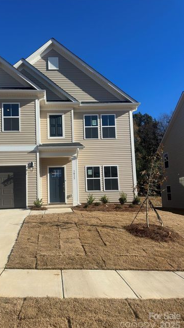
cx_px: 63
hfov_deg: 42.3
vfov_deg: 69.9
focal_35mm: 27
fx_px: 234
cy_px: 166
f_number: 1.78
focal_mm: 6.86
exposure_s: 1/6024
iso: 80
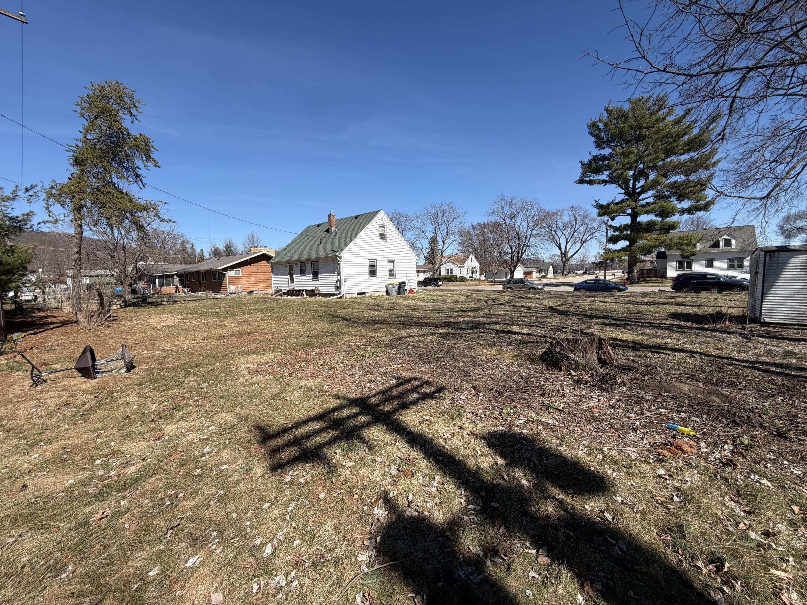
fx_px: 326
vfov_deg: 85.7
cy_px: 302
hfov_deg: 102.1
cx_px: 404
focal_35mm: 14
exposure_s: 1/853
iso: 25
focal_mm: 2.22
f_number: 2.2
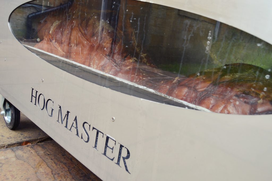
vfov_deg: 43.5
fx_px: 226
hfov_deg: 62.0
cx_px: 136
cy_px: 90
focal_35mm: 30
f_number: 5.6
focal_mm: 20
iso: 125
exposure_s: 1/60
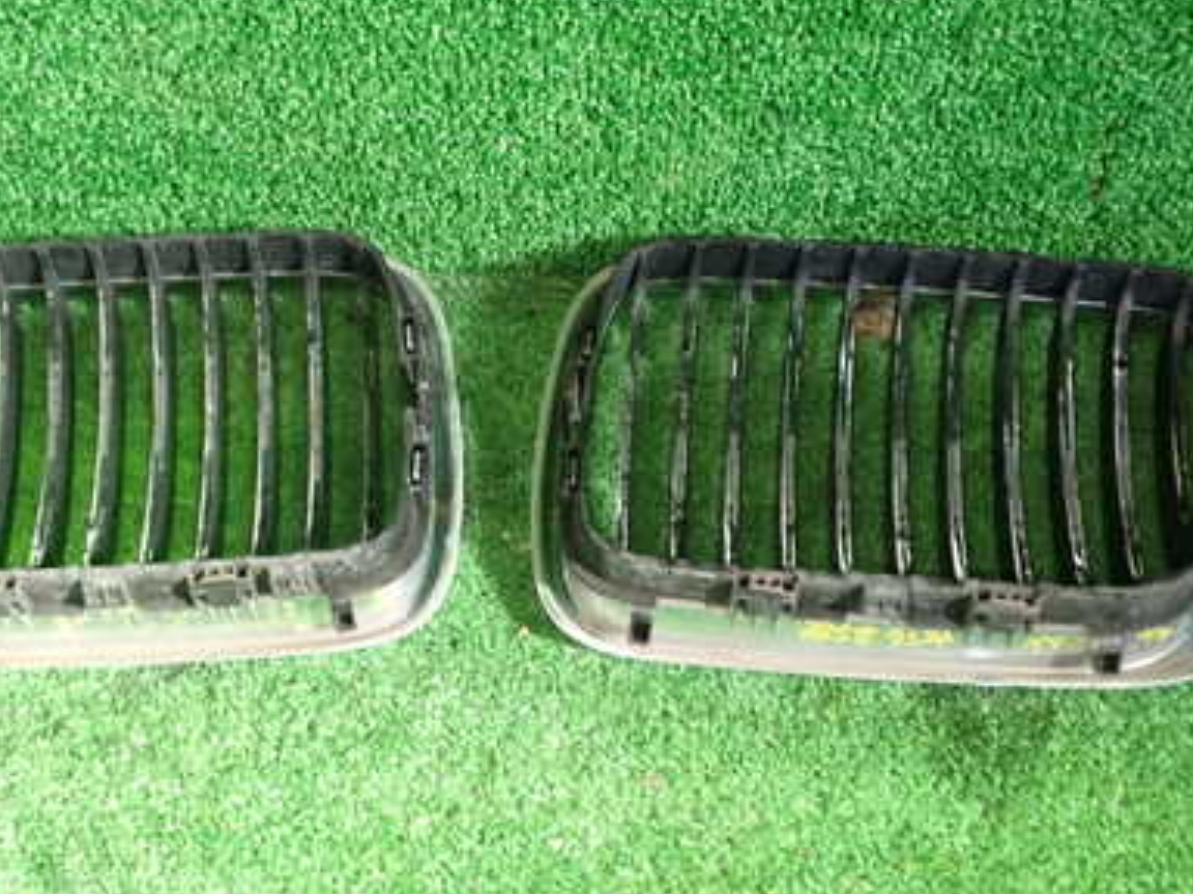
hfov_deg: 38.1
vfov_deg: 29.1
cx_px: 519
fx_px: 1723
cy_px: 379
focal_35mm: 50
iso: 640
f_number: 2.4
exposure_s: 1/30
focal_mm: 5.79
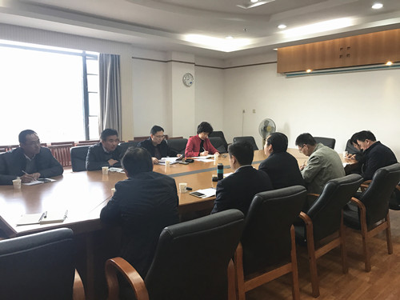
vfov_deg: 49.7
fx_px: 324
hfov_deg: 63.4
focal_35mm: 28
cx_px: 200
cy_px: 150
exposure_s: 1/33
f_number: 1.8
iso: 25
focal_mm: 3.99
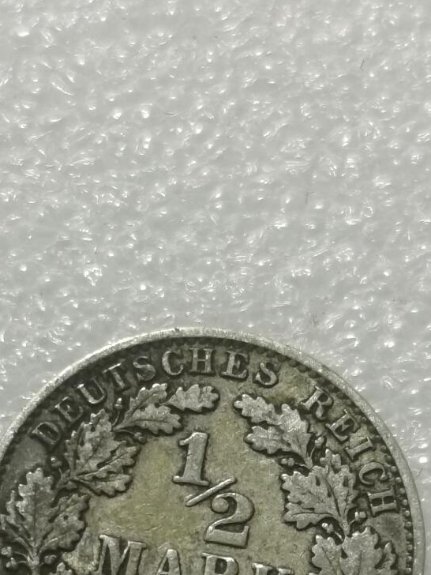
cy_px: 492
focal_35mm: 131
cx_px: 148
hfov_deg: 11.3
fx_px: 2175
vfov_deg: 14.9
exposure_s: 1/100
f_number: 1.8
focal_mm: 5.58
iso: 100
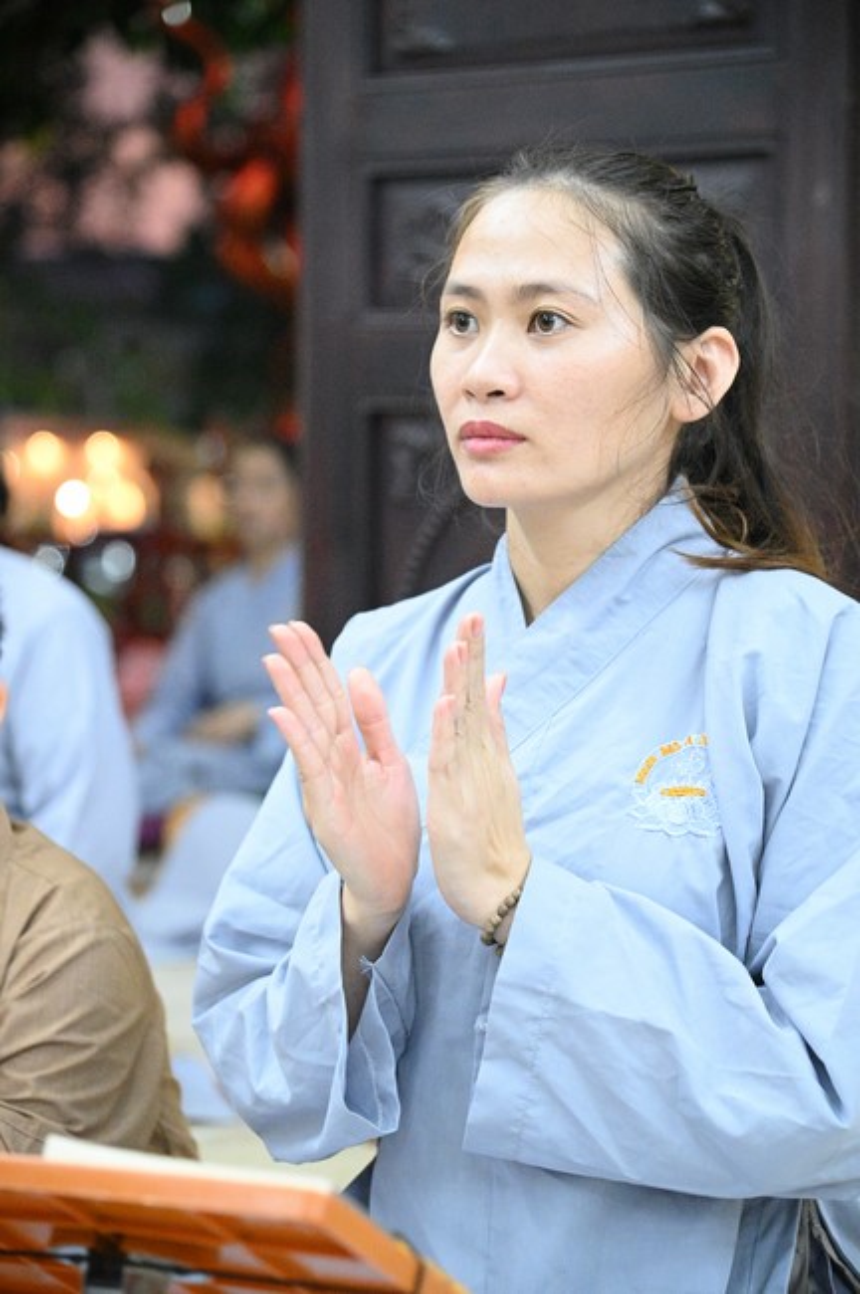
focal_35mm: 98
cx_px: 430
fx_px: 3519
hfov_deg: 13.9
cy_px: 647
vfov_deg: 20.8
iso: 20000
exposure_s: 1/200
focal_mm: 98
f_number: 4.5
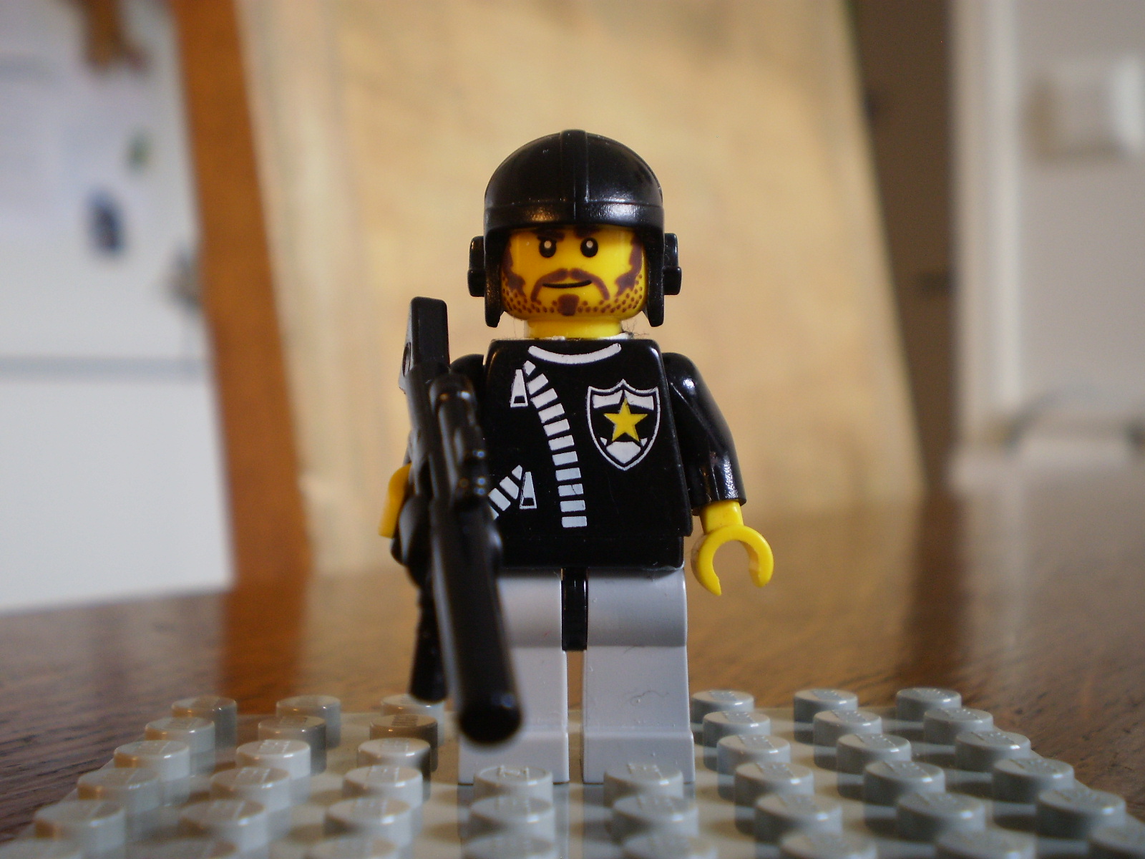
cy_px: 430
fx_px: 1389
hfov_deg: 44.8
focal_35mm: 42
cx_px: 572
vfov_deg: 34.3
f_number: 3.5
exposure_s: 1/8
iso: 125
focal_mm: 7.4
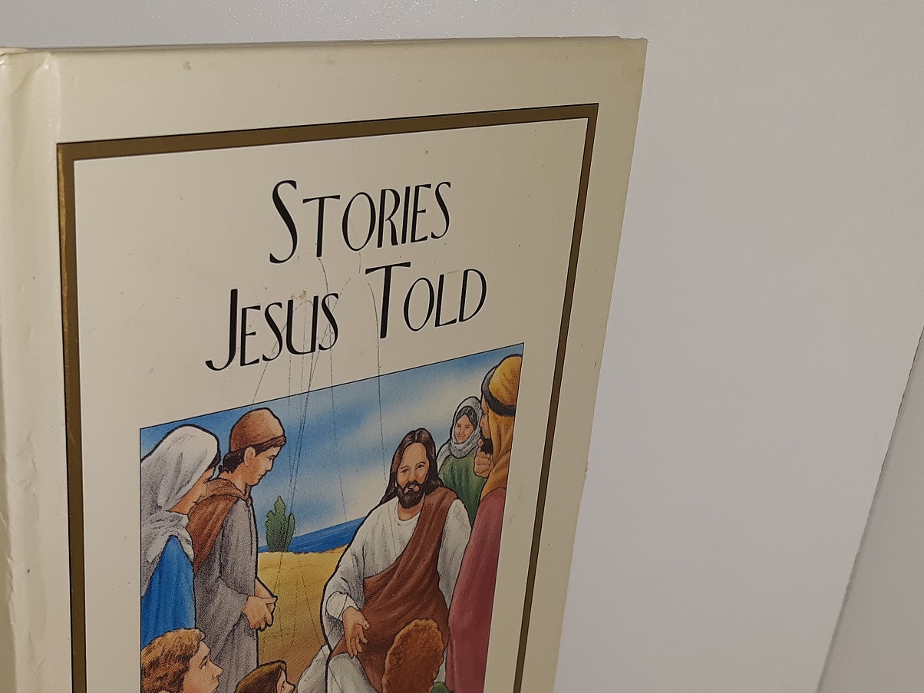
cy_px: 497
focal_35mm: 48
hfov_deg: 39.1
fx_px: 1281
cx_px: 285
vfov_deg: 29.9
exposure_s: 1/387
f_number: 1.7
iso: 40
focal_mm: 3.7
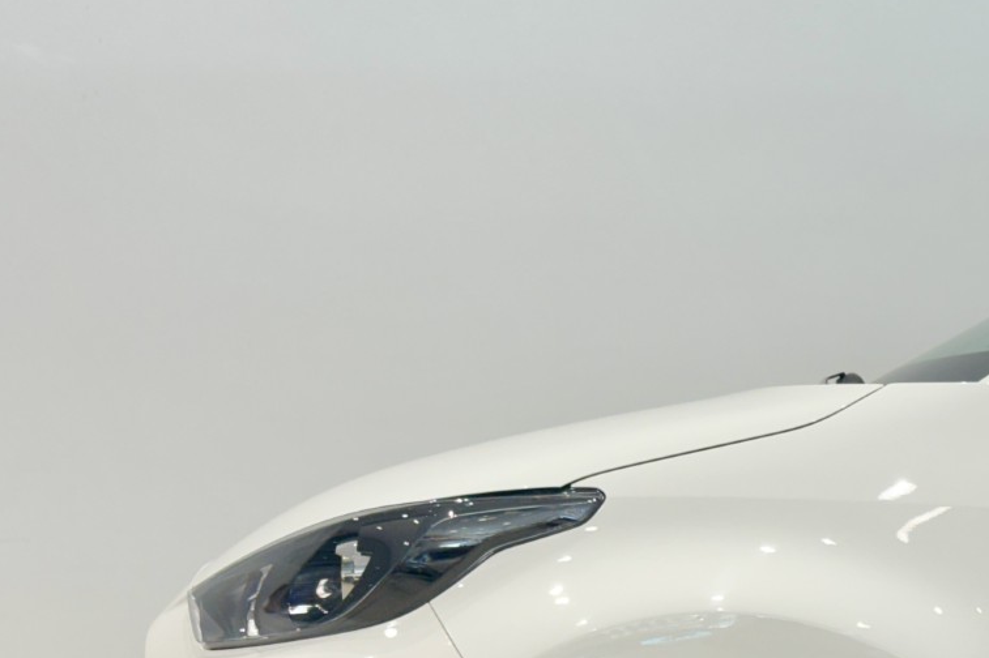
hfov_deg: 21.3
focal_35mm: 95
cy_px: 678
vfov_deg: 14.1
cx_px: 741
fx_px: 2609
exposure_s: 1/121
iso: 50
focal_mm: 6.76
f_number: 1.78
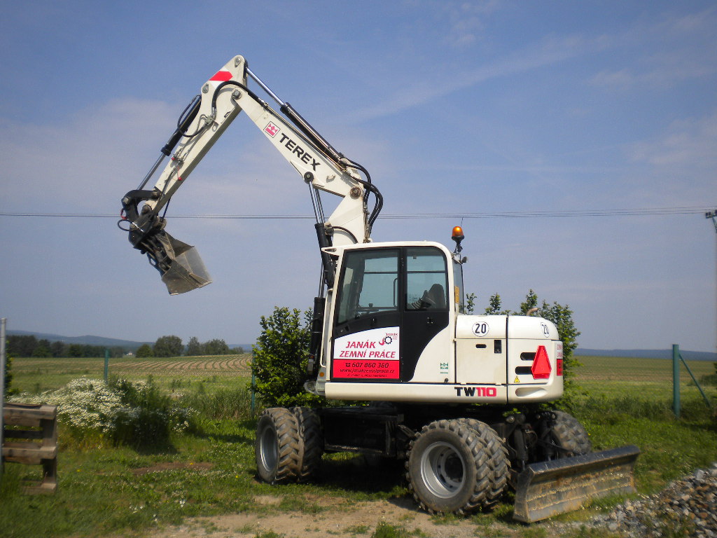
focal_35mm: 41
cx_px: 358
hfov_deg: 45.8
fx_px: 849
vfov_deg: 35.1
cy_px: 269
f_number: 4.9
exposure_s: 1/998
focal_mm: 7.4
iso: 80
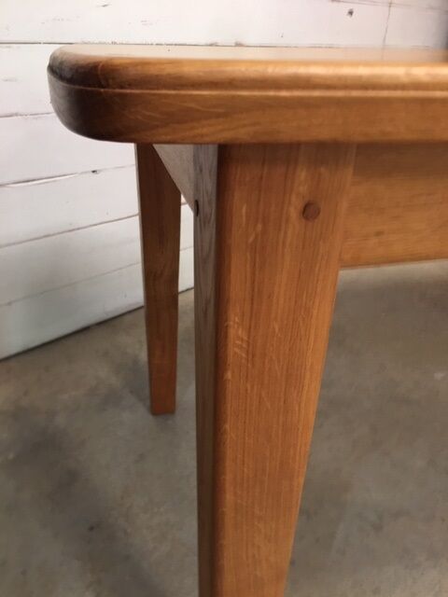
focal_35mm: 29
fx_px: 500
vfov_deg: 61.7
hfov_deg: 48.2
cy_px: 298
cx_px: 224
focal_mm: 4.15
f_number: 2.2
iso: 40
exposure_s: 1/17
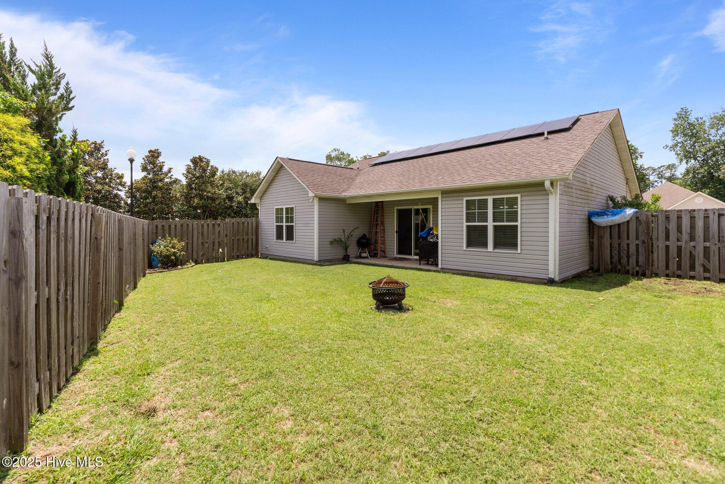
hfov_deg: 96.7
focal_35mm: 16
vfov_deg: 73.7
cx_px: 362
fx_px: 322
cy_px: 242
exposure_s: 1/400
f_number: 9
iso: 200
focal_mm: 16
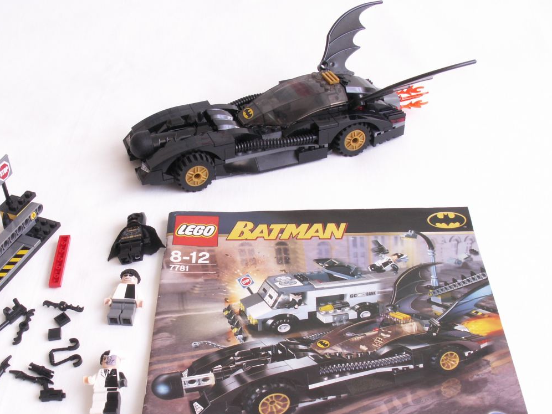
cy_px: 262
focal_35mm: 45
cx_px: 225
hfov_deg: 41.9
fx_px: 718
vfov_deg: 32.0
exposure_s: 1
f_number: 8
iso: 50
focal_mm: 5.86
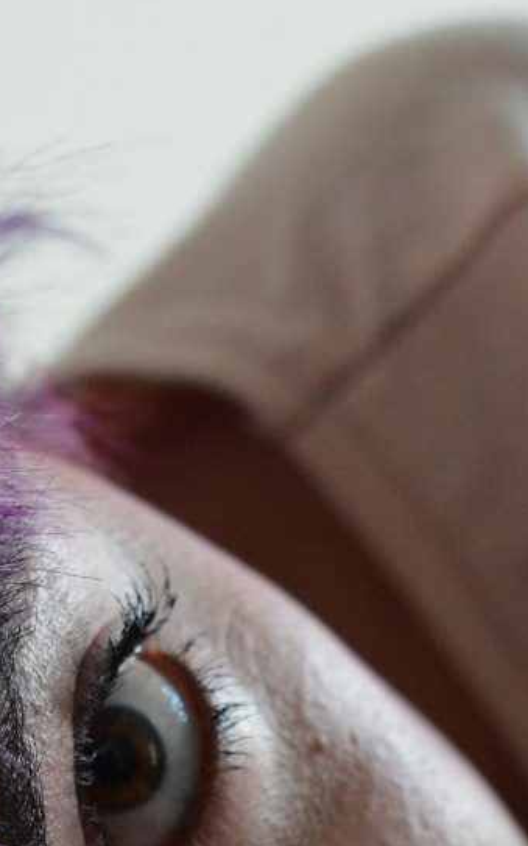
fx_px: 2788
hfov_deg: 10.8
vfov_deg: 16.8
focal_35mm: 121
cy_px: 910
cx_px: 372
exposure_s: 1/125
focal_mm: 35
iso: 3200
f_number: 4.5
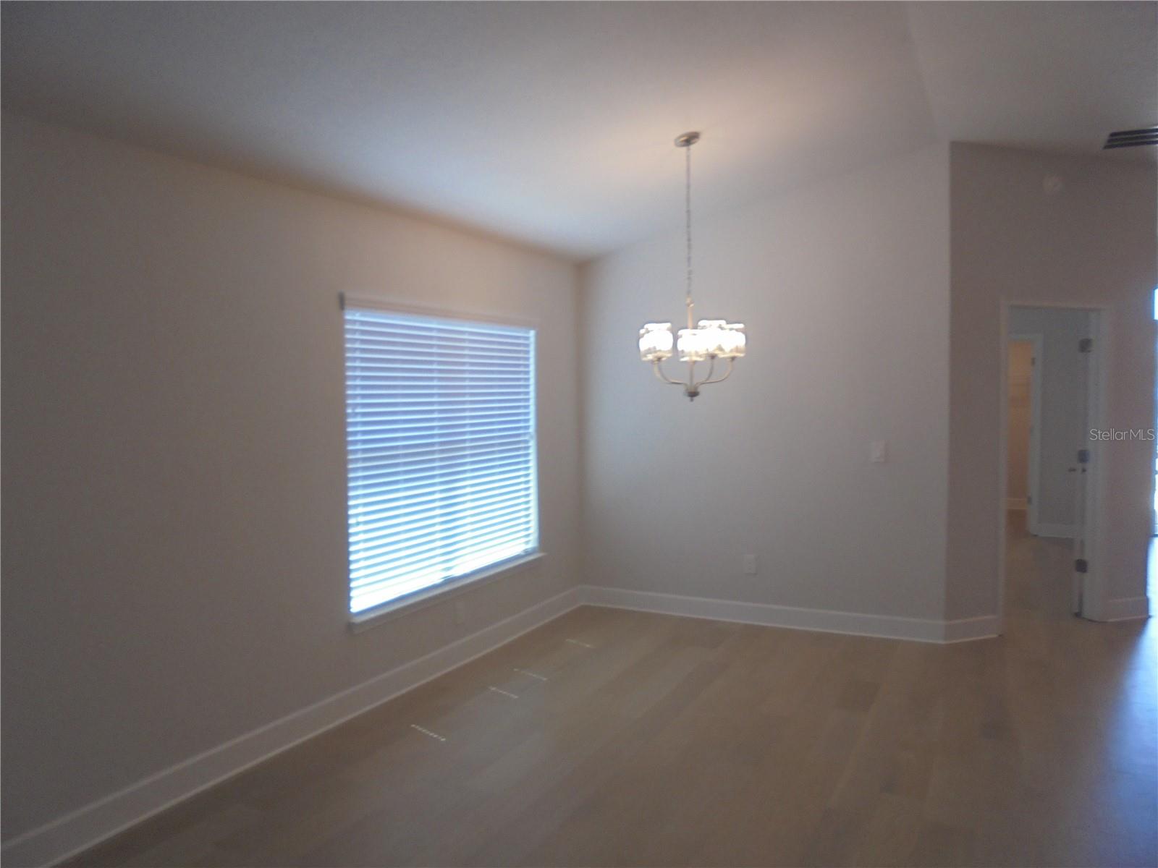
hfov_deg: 67.3
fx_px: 870
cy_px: 434
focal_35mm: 26
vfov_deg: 53.1
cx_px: 579
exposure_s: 1/30
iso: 100
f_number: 3.5
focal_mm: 4.6
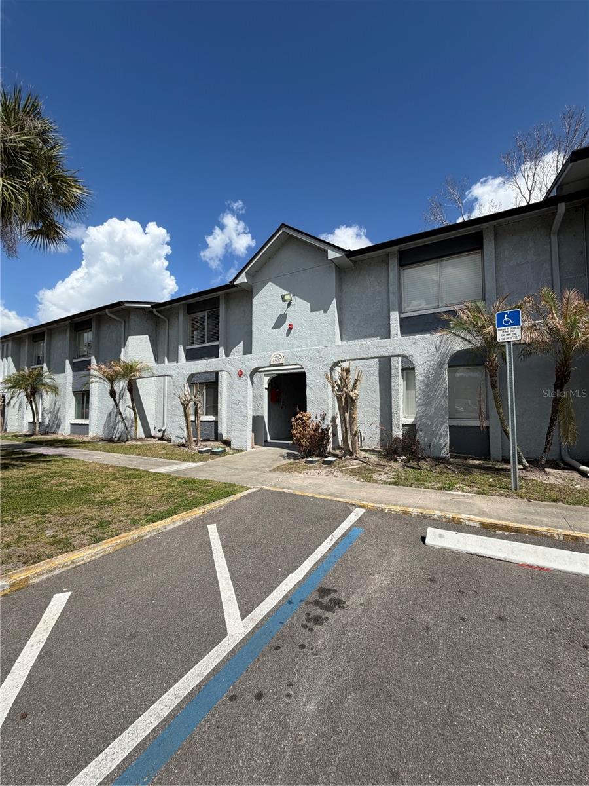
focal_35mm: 14
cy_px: 393
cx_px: 294
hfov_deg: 85.7
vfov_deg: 102.1
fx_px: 318
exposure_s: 1/770
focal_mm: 2.22
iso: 25
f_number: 2.2
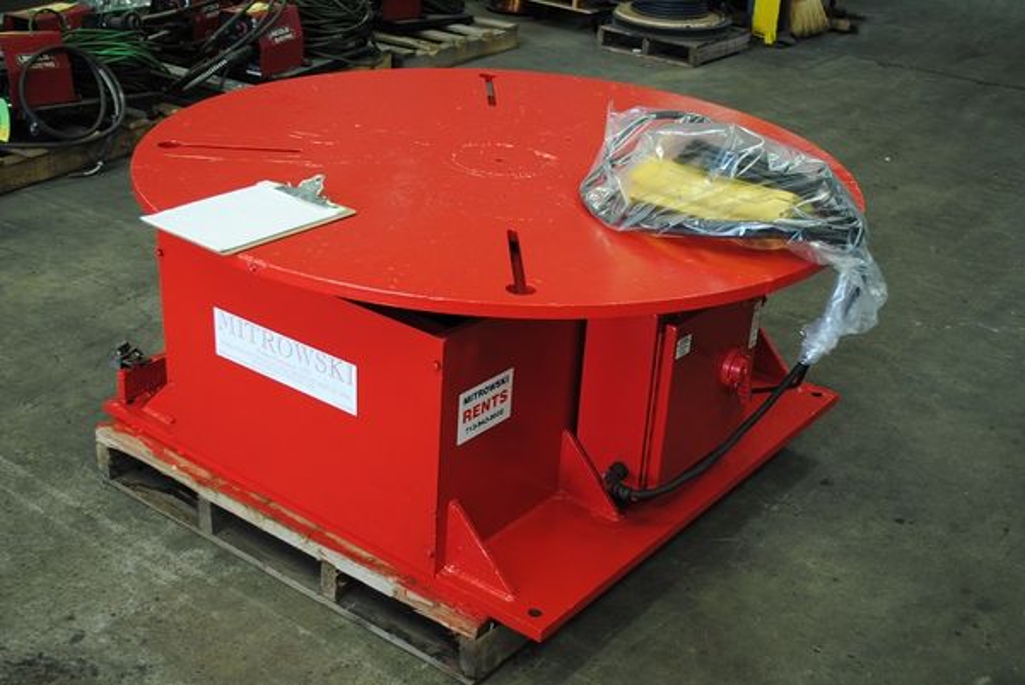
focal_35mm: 45
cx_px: 512
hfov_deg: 43.6
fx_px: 1282
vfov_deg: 29.9
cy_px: 342
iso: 200
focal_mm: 30
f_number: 4.5
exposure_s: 1/30
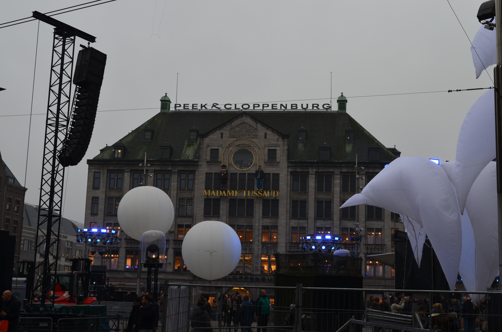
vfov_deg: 25.6
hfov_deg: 37.9
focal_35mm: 52
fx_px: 731
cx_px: 251
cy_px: 166
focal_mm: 35
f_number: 10
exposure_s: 1/60
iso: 320
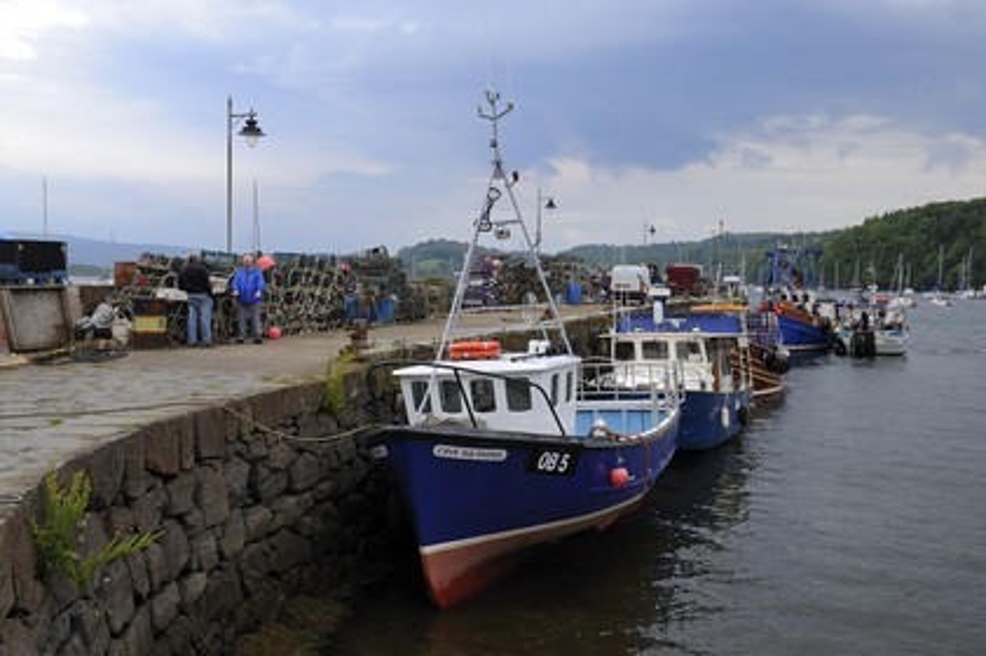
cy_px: 328
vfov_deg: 35.0
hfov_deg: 50.7
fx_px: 1040
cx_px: 493
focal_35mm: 38
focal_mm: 38
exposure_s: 1/200
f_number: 13
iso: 400
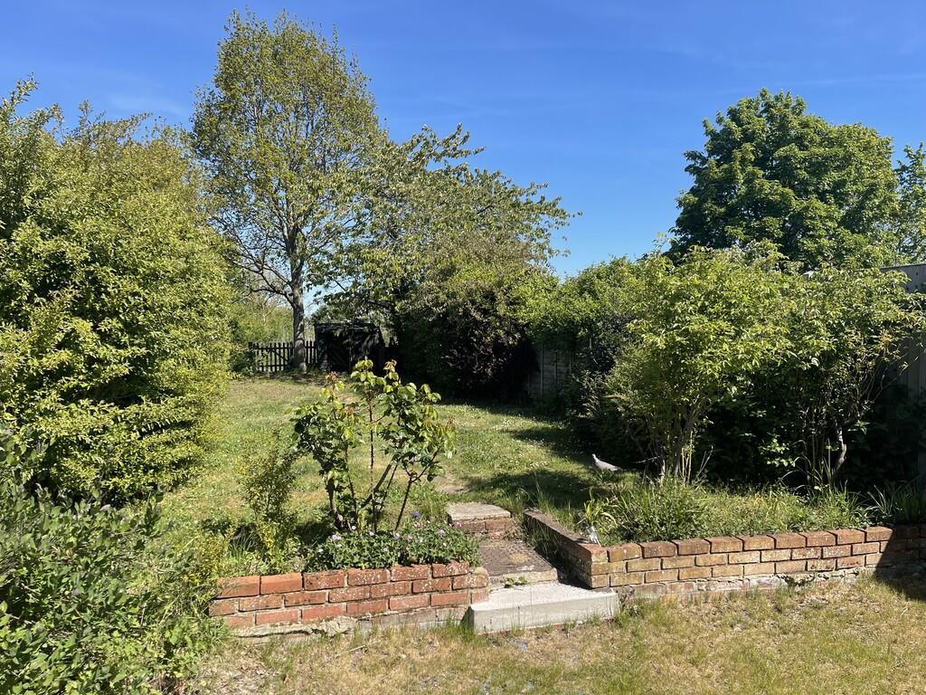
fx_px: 669
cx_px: 463
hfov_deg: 69.4
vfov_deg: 54.9
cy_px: 348
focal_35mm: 25
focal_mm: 5.1
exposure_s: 1/2012
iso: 32
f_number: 1.6
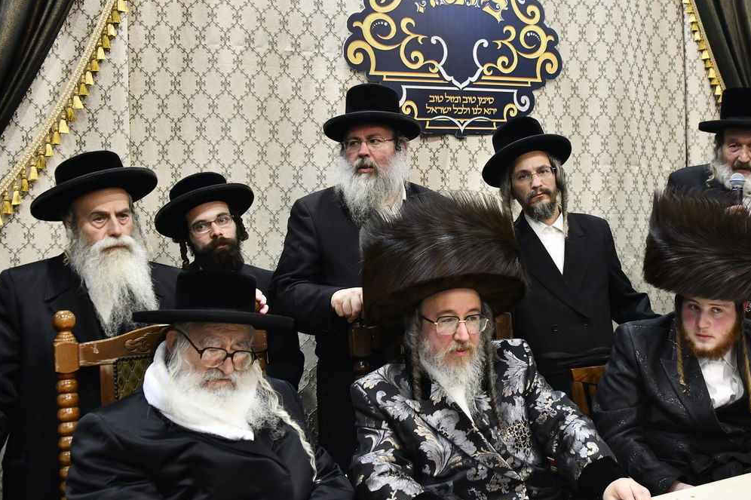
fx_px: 938
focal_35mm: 45
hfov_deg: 43.1
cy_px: 169
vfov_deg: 29.6
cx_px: 488
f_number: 5.6
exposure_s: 1/125
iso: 1250
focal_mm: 32
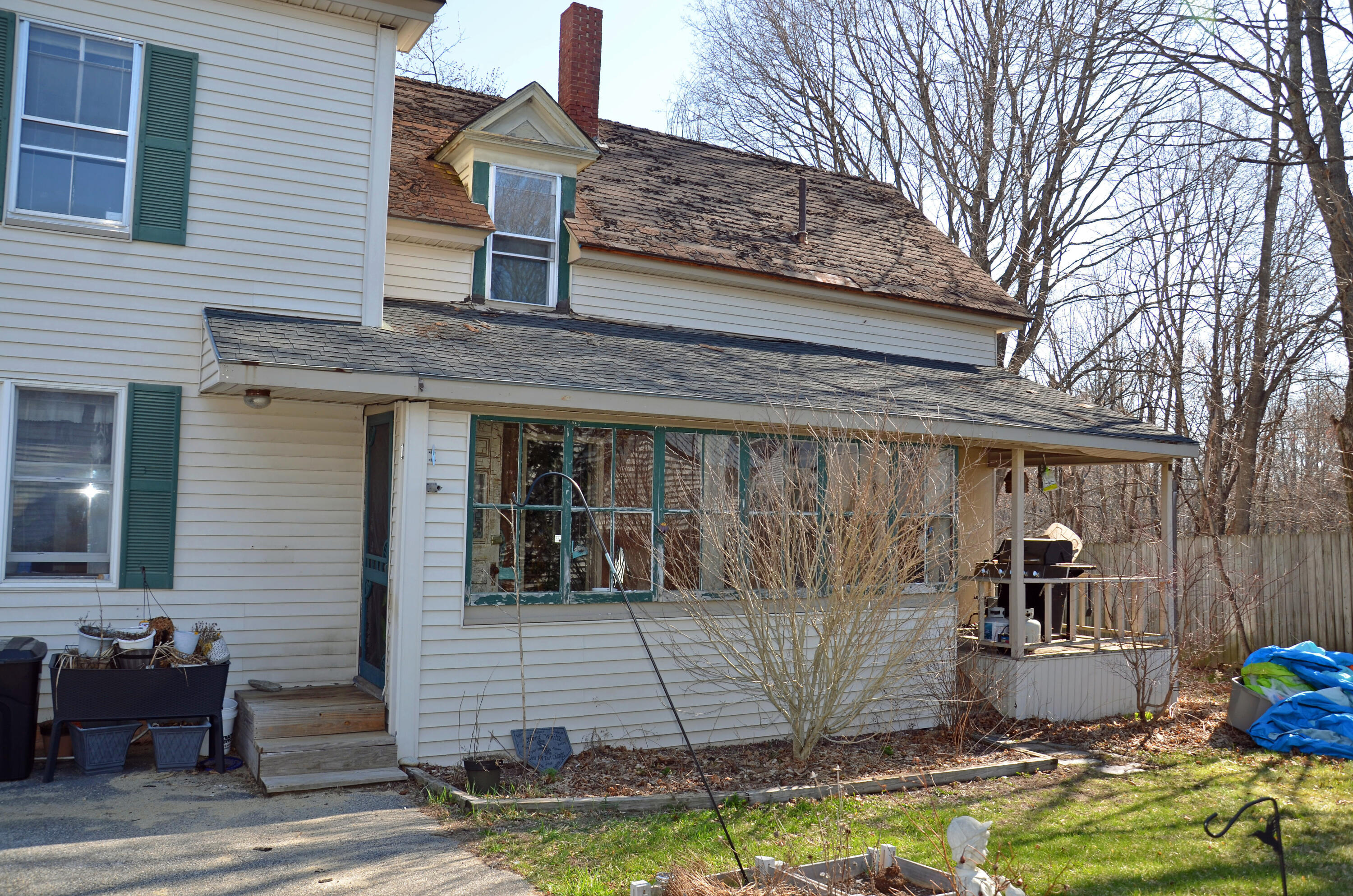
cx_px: 676
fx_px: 1013
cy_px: 448
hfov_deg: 67.5
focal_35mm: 27
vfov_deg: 47.7
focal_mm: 18
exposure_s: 1/250
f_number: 5
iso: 160
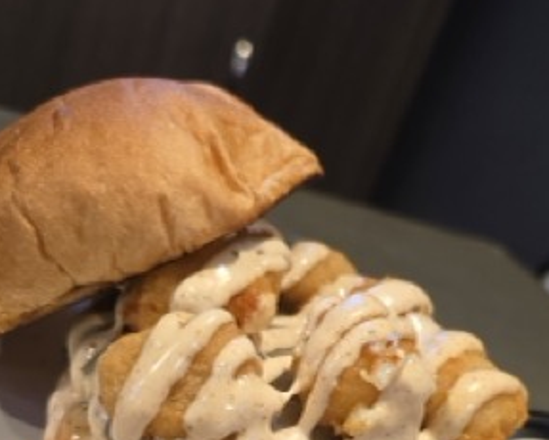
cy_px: 436
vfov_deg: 28.5
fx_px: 813
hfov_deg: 37.0
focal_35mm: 50
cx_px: 356
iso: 320
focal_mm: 6.3
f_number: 1.7
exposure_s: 1/50.3
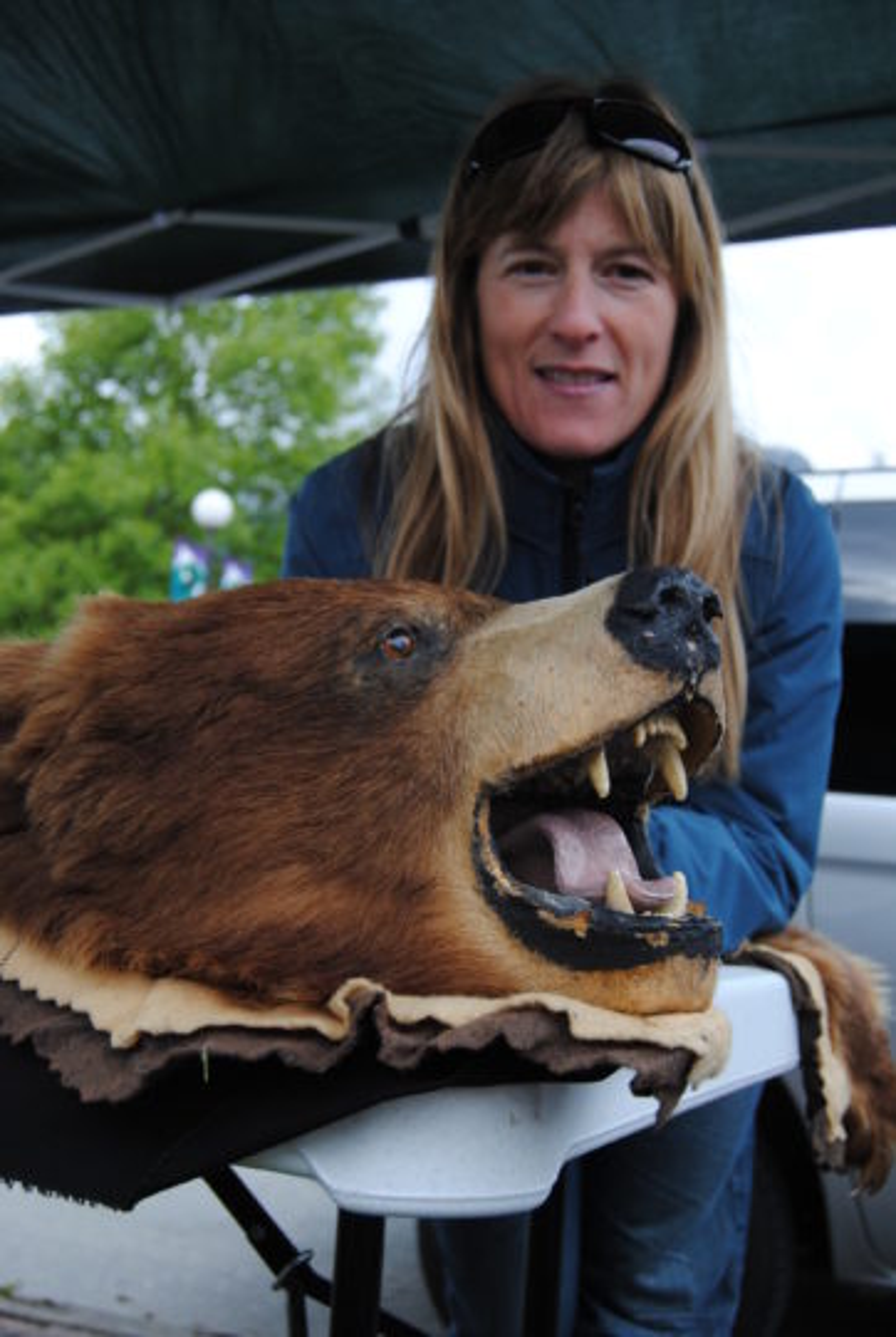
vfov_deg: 43.5
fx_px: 1673
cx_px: 448
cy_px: 668
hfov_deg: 30.0
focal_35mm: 45
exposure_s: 1/400
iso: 200
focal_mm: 30
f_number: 5.6
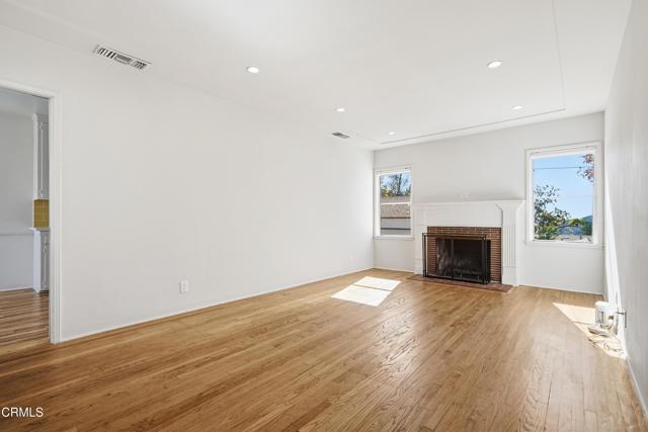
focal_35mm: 16
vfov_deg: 73.8
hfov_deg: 96.7
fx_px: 288
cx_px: 324
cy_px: 216
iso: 200
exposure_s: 1/640
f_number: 6.3
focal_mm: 16
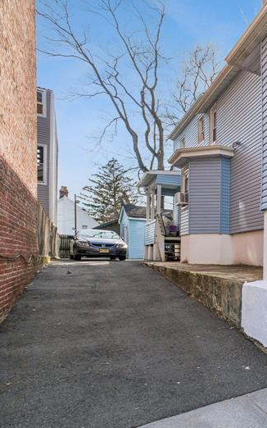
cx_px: 342
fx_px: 280
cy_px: 270
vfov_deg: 73.4
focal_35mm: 24
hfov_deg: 35.8
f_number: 8
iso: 640
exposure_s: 1/800
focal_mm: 8.3
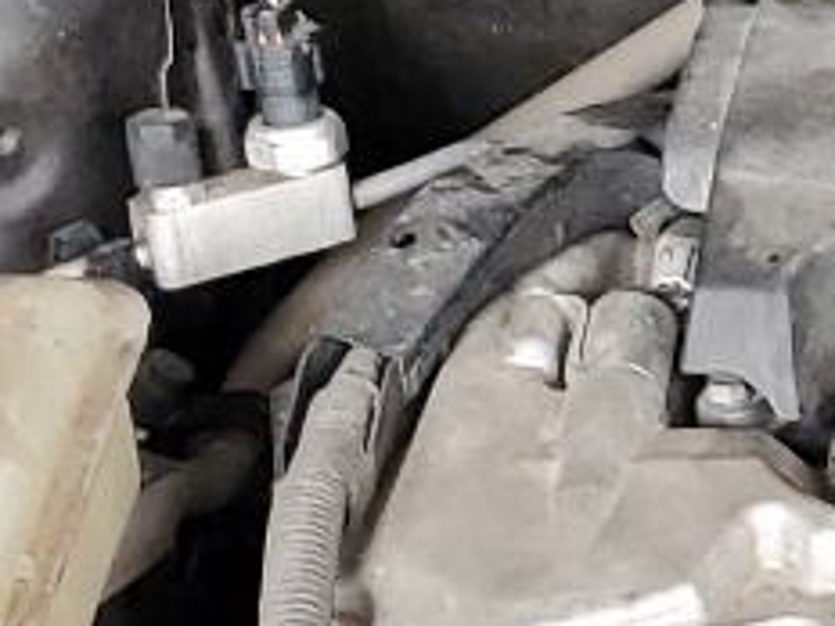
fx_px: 4318
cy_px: 468
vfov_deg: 8.3
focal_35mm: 179
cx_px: 1724
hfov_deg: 10.1
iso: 122
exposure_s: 1/60.2
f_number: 1.5
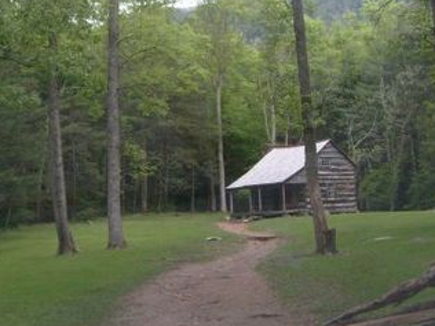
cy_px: 85
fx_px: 741
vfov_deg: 24.6
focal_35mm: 59
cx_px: 236
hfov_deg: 32.7
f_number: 2.8
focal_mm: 5.8
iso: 160
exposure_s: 1/45
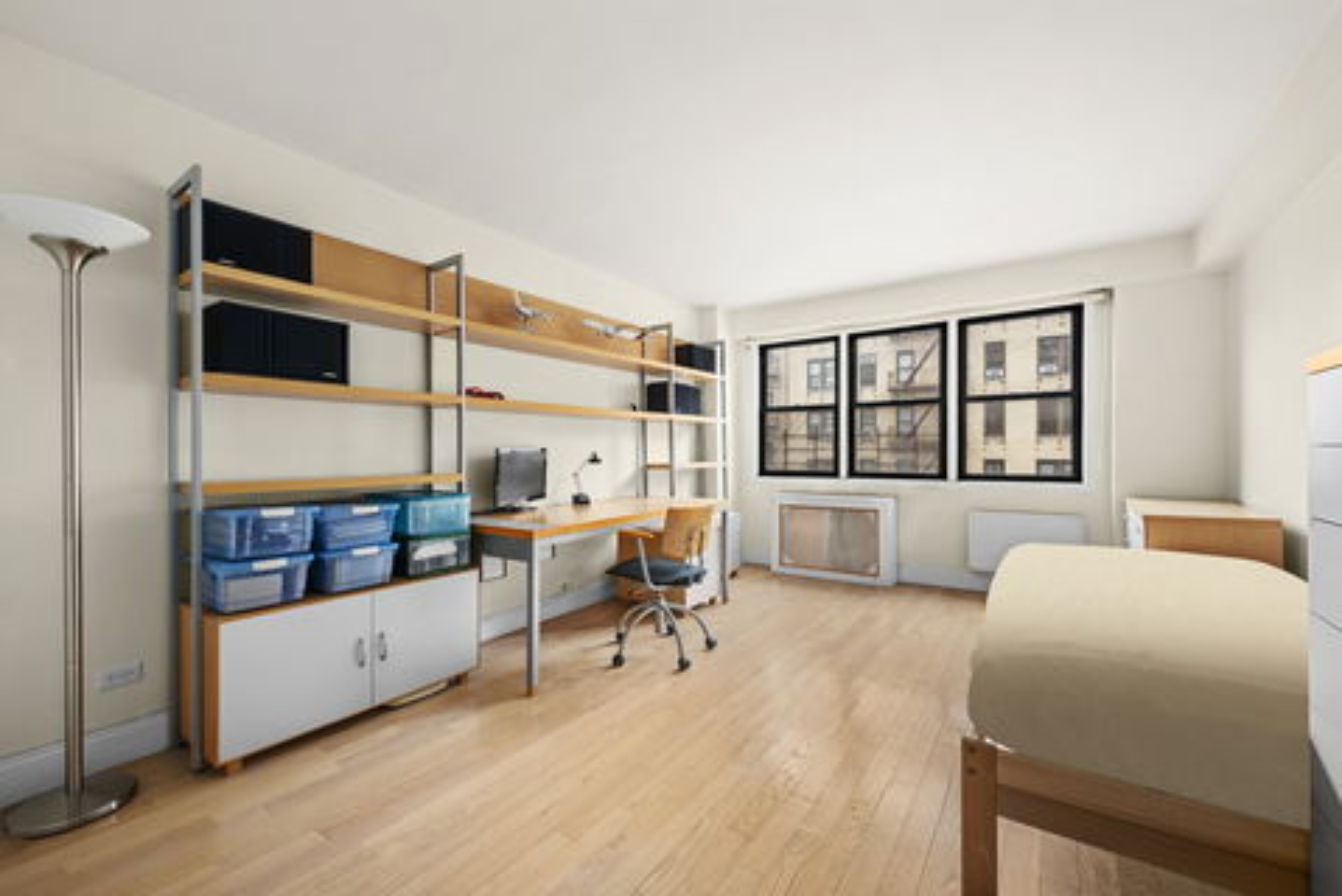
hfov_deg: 104.2
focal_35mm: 14
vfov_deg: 81.3
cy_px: 448
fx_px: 522
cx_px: 671
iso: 200
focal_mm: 14
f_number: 11
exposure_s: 1/1.67
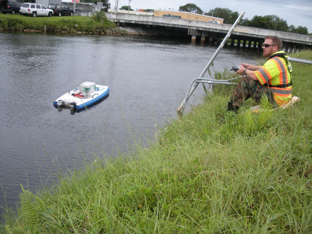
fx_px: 324
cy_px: 117
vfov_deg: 39.7
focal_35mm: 36
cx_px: 156
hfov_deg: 51.4
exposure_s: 1/310
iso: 64
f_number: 3.5
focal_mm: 6.3
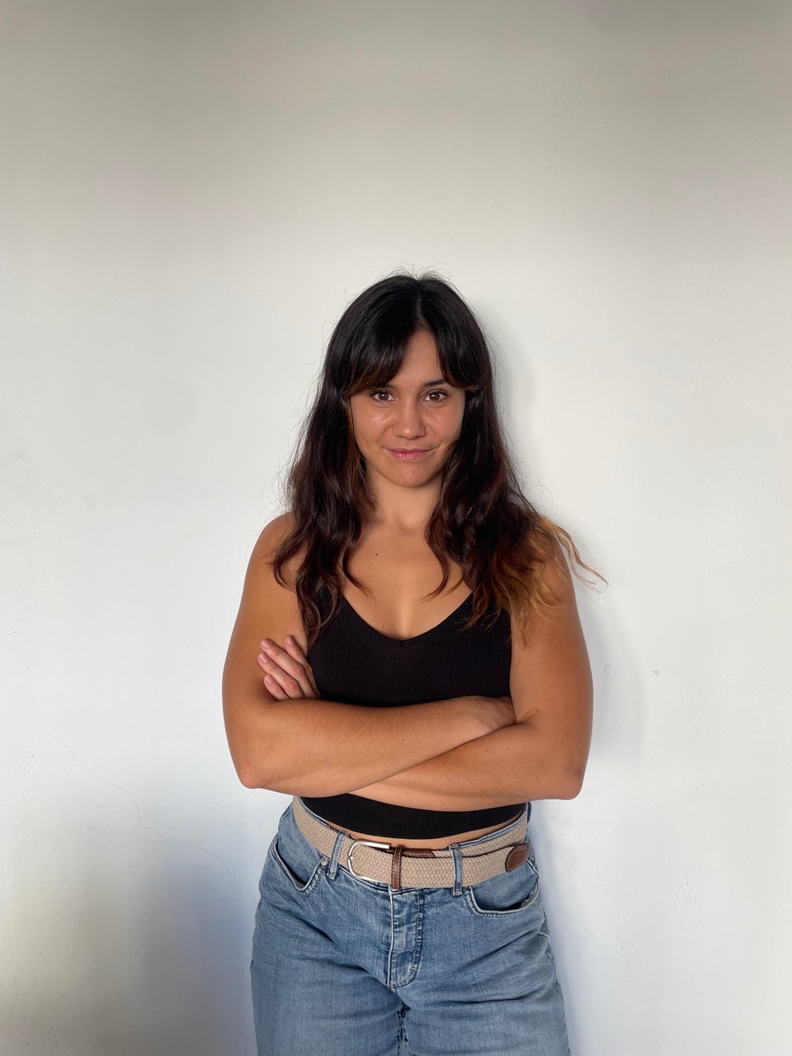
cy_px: 528
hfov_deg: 53.1
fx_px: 793
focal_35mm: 26
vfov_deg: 67.3
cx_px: 396
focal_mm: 4.2
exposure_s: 1/121
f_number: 1.6
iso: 50
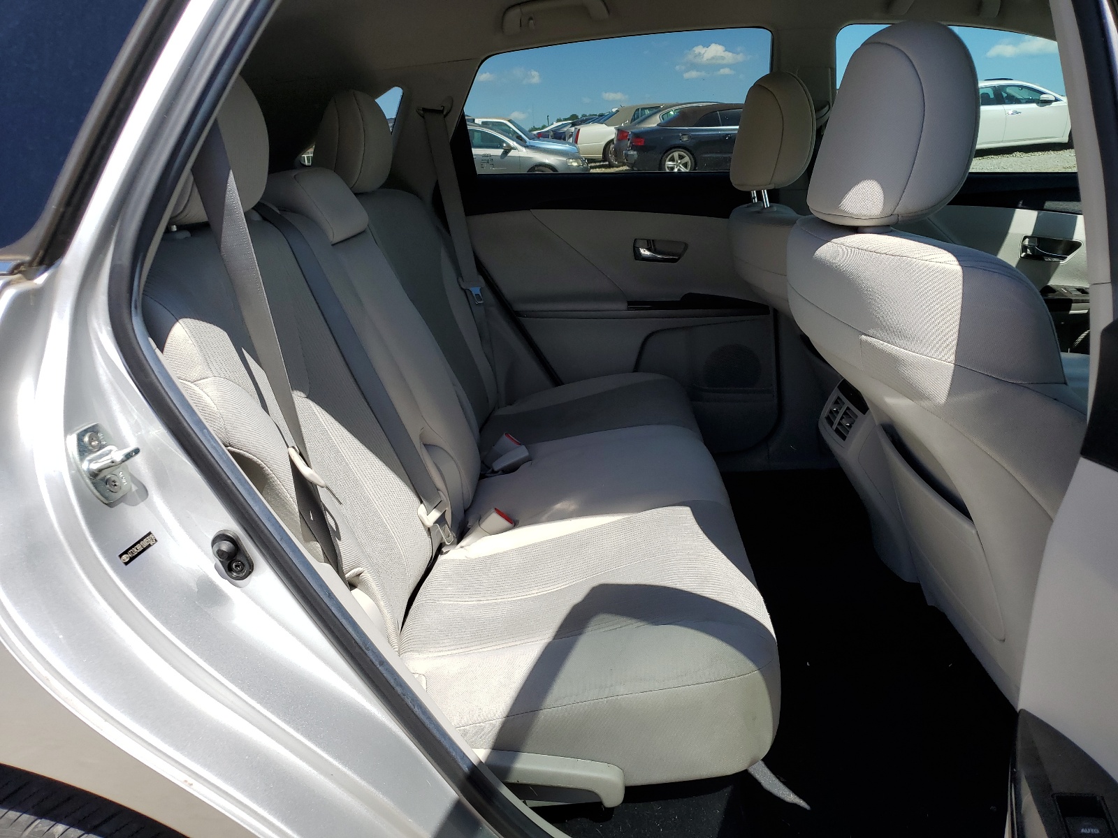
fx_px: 840
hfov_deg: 67.3
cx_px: 559
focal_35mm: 26
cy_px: 419
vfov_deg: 53.1
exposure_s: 1/2000
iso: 50
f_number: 1.5
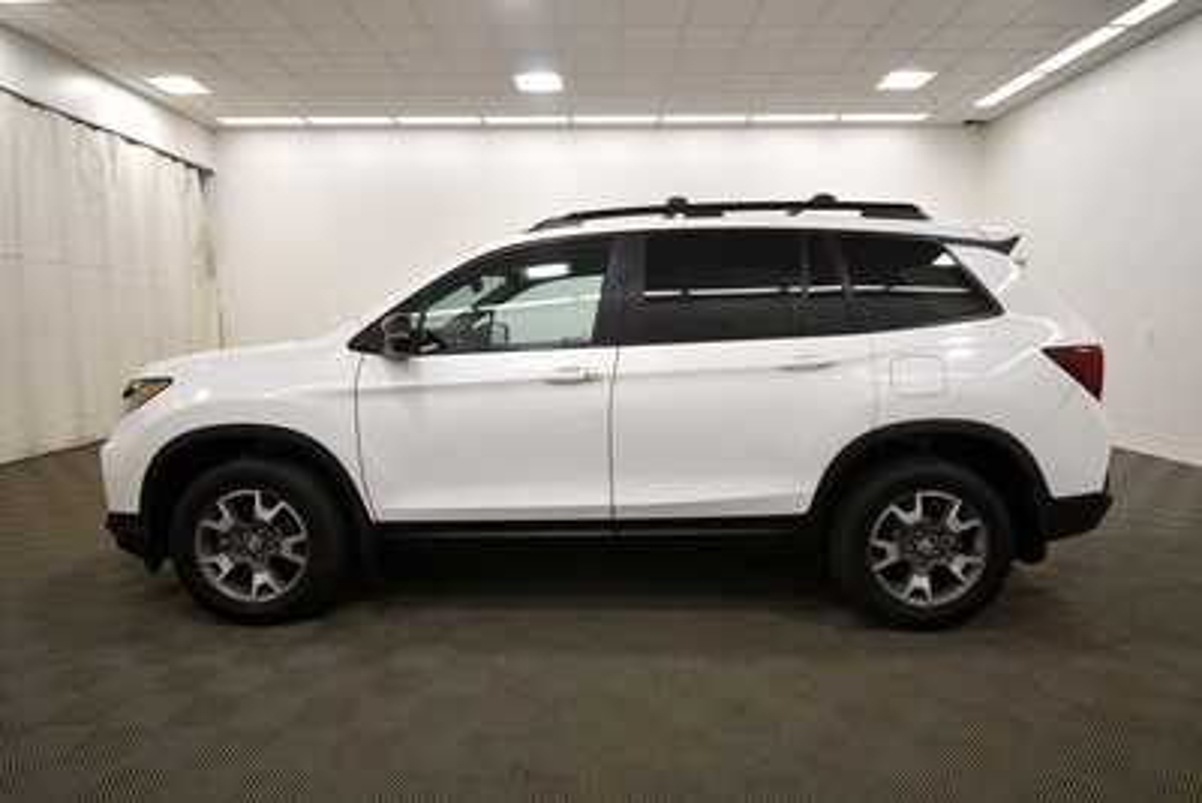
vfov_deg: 64.6
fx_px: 635
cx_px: 601
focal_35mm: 19
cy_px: 402
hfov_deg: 86.9
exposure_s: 1/250
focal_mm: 13
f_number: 5
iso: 640
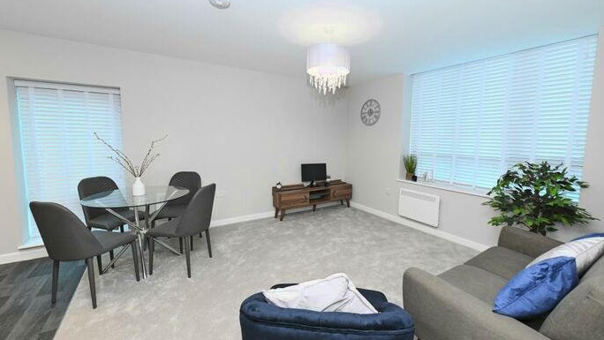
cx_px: 308
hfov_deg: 103.0
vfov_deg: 70.4
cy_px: 152
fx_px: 240
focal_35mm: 15
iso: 3200
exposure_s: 1/200
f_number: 7.1
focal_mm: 14
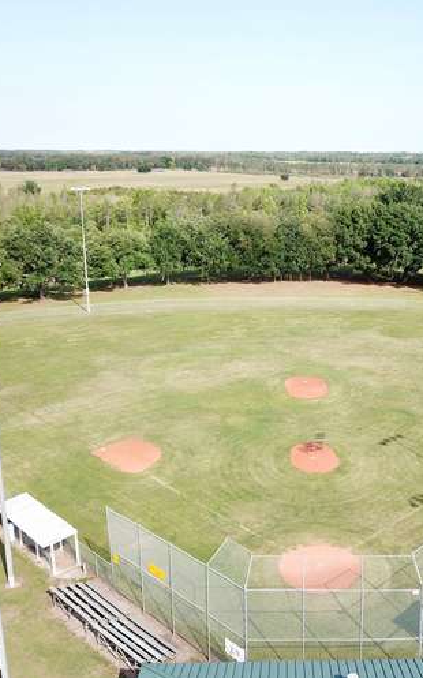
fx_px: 683
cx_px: 304
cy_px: 340
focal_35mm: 37
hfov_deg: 33.9
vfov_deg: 52.8
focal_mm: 4.73
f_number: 2.2
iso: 100
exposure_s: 1/581
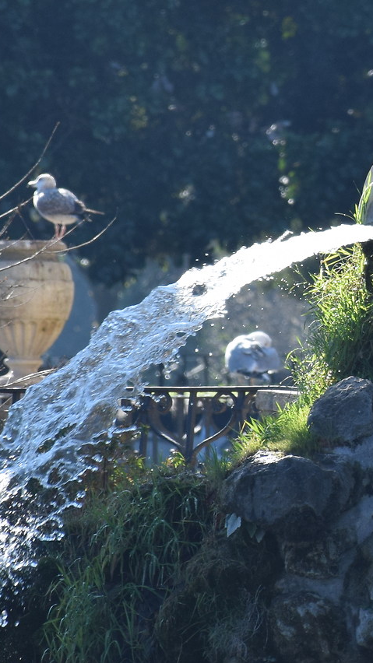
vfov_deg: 3.5
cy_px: 212
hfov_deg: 2.0
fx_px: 10906
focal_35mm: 620
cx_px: 475
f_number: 5.6
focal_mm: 140
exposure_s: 1/500
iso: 280
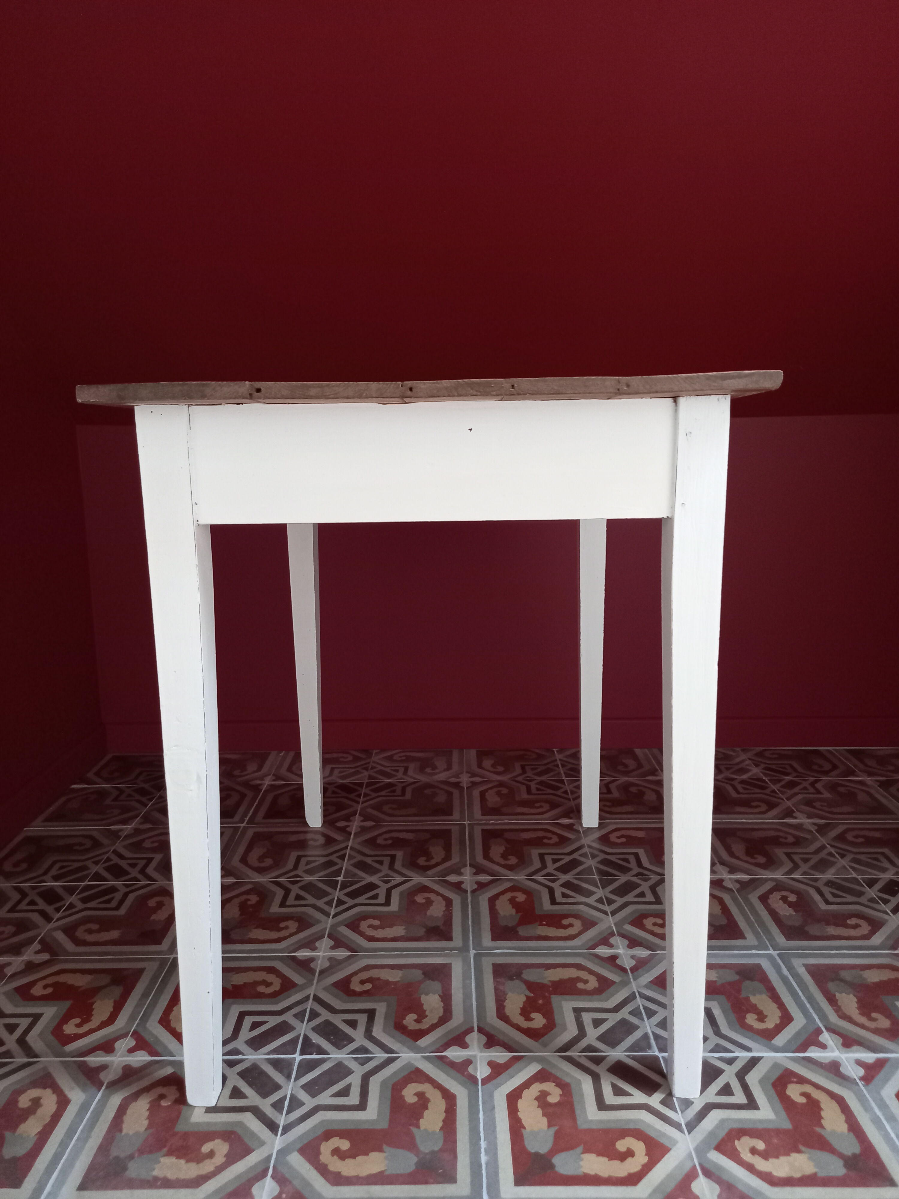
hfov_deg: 54.9
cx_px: 450
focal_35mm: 25
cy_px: 600
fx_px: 866
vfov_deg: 69.4
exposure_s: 1/25
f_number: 2
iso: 400
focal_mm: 4.6
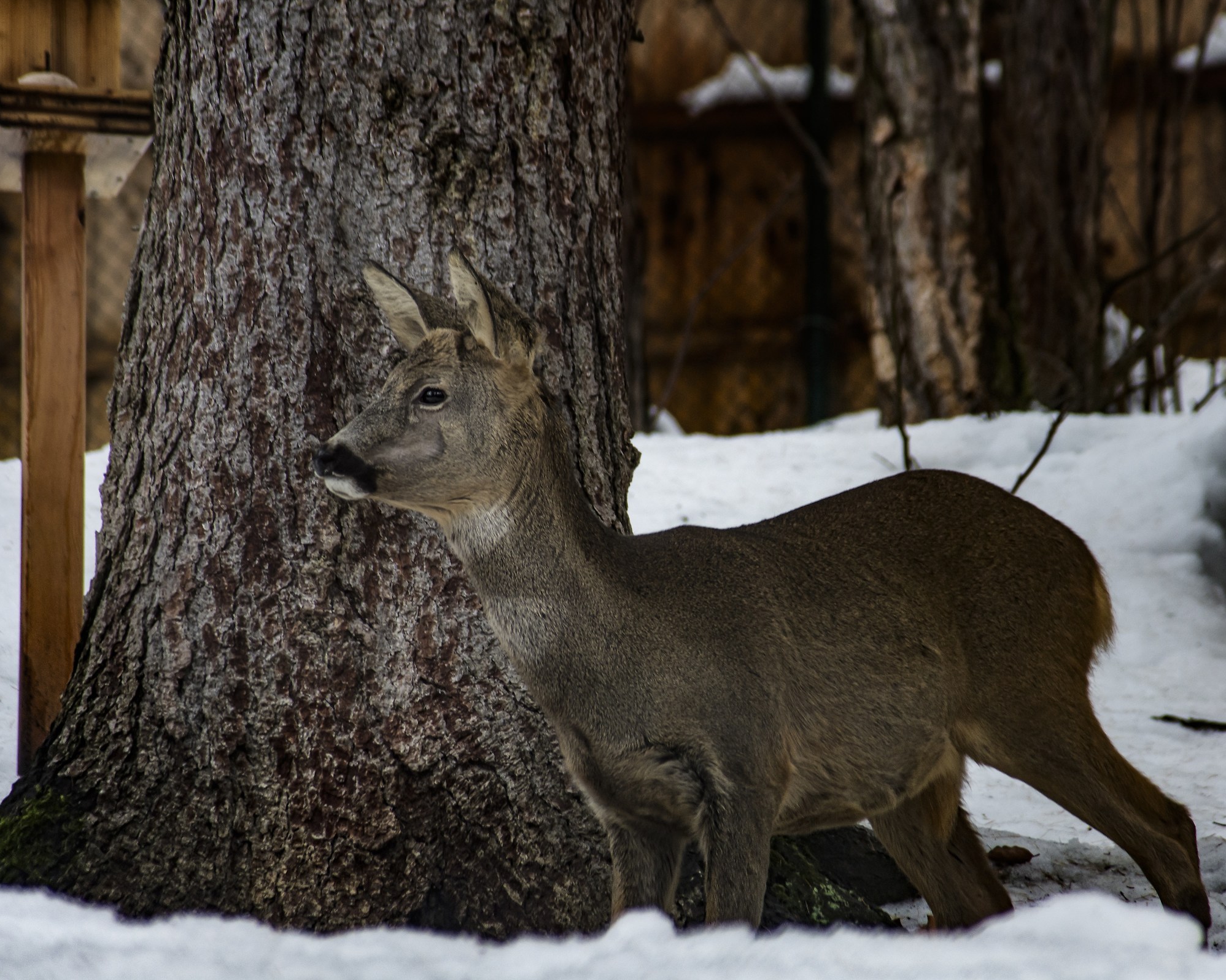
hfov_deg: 4.6
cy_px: 490
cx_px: 726
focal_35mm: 423
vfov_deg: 3.7
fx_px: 15346
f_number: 10
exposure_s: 1/100
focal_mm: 250
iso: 400
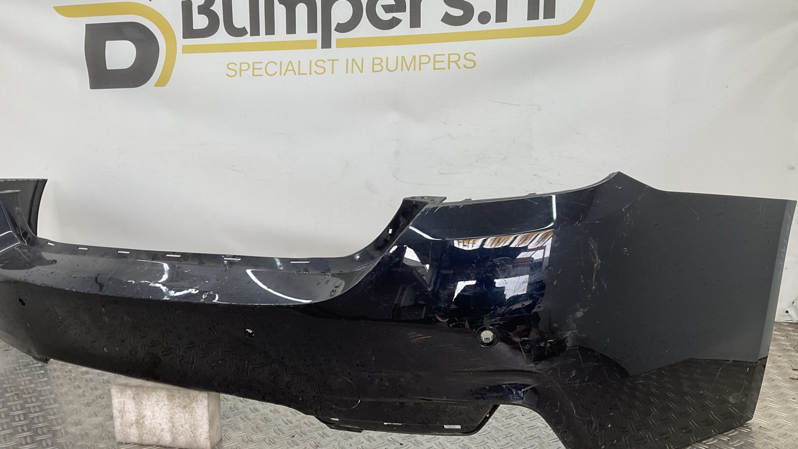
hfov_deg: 59.5
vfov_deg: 35.6
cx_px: 399
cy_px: 246
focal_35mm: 33
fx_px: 698
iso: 16
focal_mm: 3
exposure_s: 1/117
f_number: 1.8
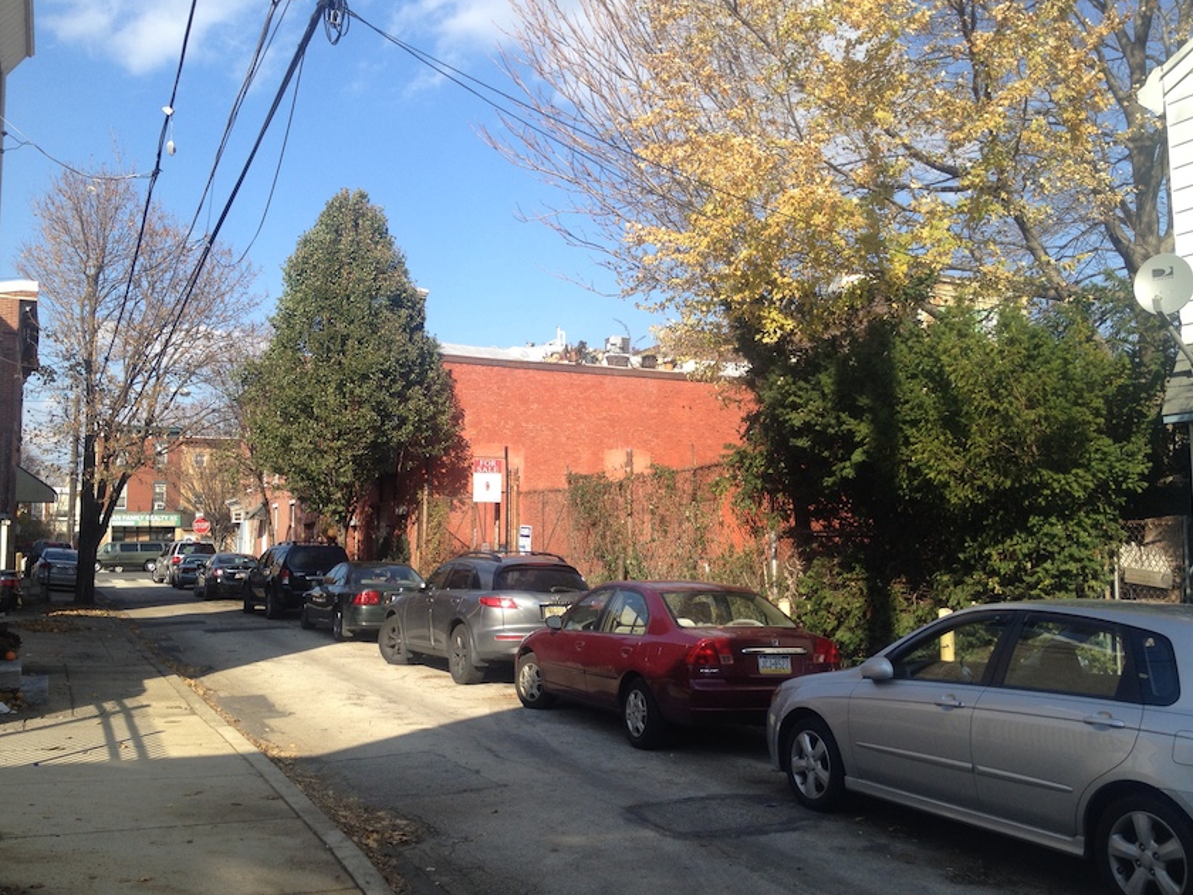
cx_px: 596
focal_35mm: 36
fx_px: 1241
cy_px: 440
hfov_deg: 51.4
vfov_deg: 39.7
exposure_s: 1/986
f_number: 2.4
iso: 50
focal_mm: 4.28
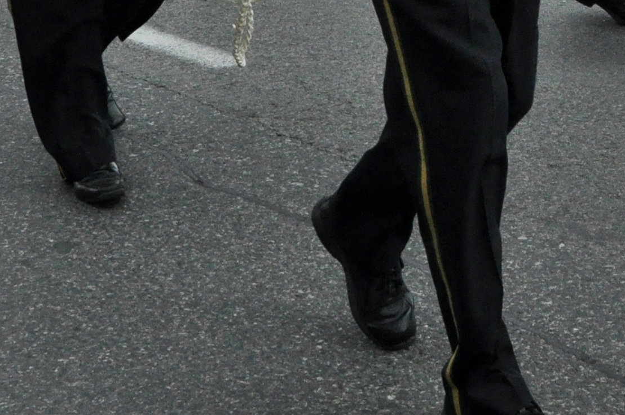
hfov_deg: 16.6
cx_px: 559
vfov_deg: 10.7
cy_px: -253
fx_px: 2114
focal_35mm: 122
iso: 1250
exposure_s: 1/800
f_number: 8
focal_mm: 21
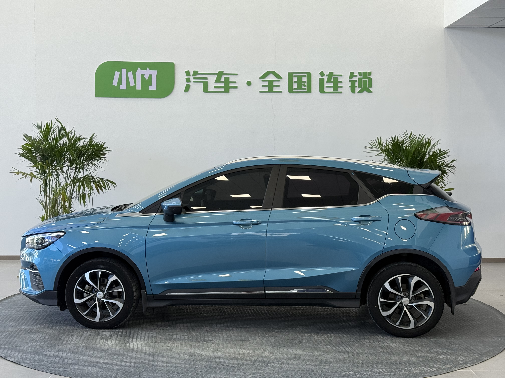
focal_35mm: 48
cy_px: 189
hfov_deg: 39.7
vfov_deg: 30.3
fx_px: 700
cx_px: 252
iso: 64
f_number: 1.78
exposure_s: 1/122
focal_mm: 6.76
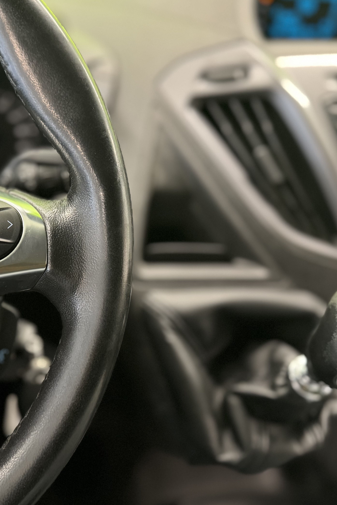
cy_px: 249
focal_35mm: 34
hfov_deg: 38.0
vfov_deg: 55.8
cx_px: 86
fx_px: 477
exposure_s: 1/50
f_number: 1.78
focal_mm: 6.76
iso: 400
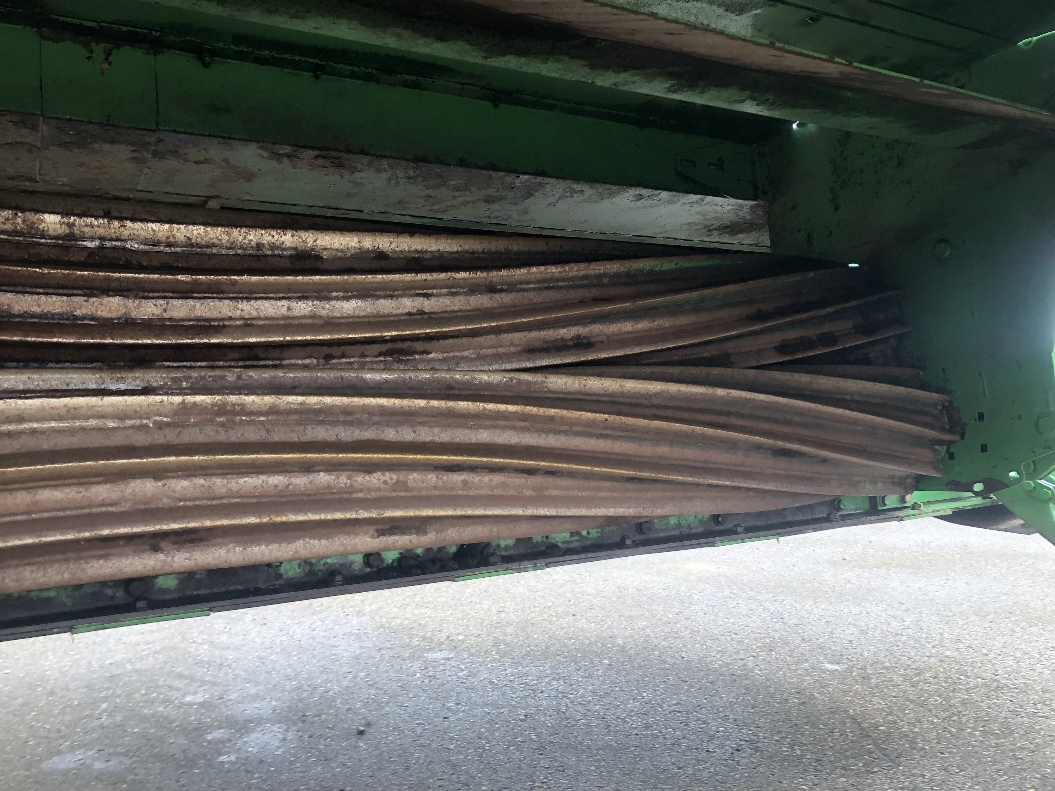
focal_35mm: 28
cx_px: 528
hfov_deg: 63.4
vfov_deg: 49.7
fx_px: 853
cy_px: 396
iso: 50
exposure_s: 1/120
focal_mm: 3.99
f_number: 1.8
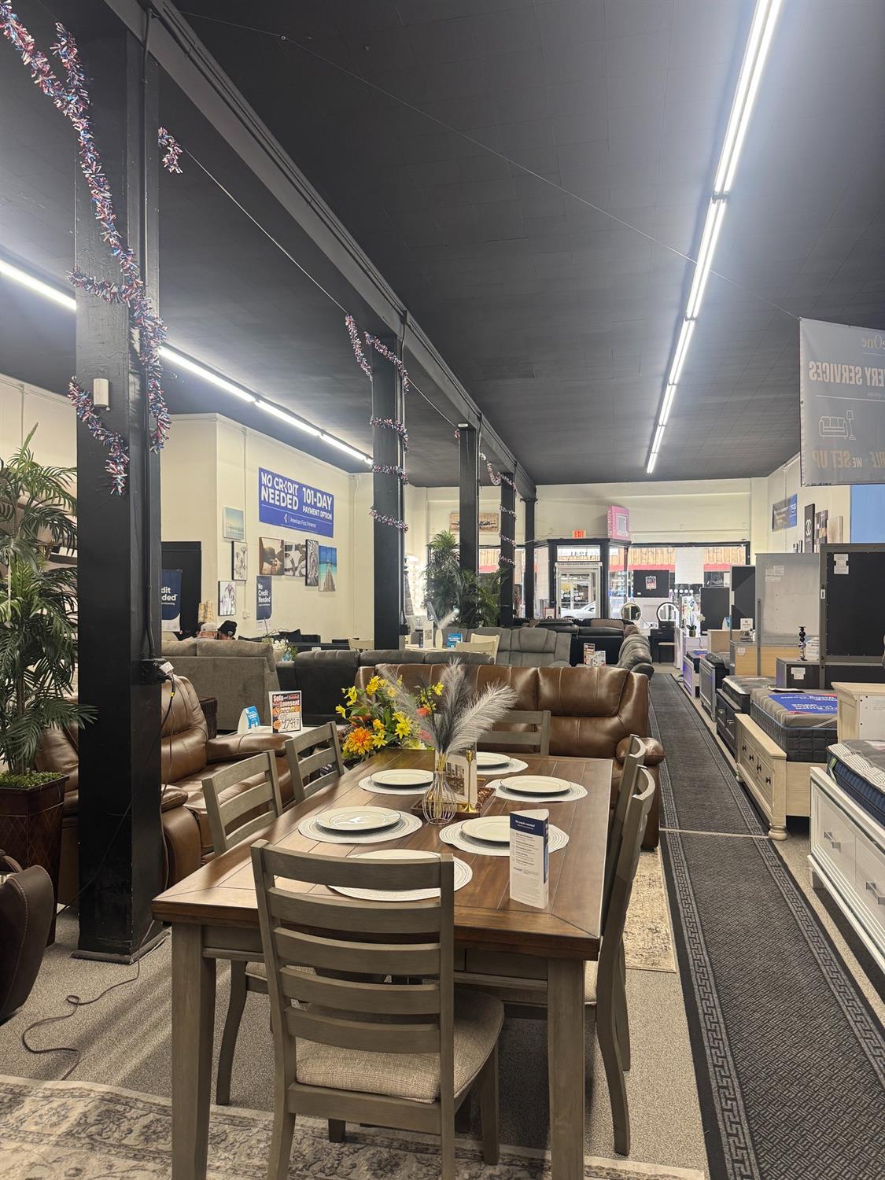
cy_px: 590
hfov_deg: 56.8
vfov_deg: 71.6
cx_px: 442
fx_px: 818
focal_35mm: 24
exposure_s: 1/60
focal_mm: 6.76
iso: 125
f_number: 1.78
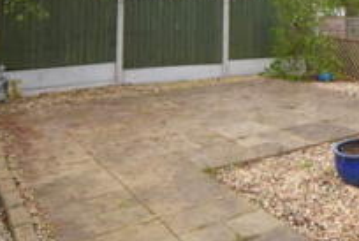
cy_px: -36
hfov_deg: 39.0
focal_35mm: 48
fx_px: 480
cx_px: 302
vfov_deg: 25.7
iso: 450
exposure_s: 1/500
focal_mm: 10
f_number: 8
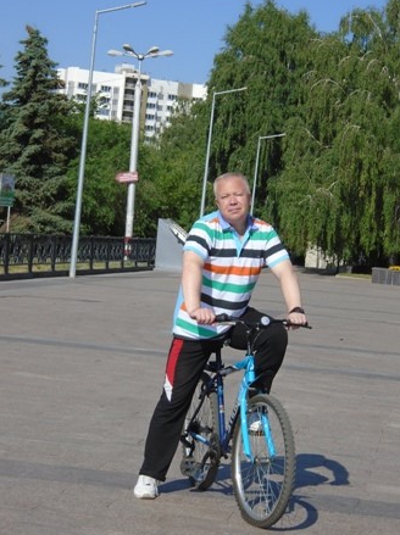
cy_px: 277
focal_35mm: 109
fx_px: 1683
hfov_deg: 13.5
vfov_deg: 18.1
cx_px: 213
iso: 100
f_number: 5.1
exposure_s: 1/640
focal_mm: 16.4
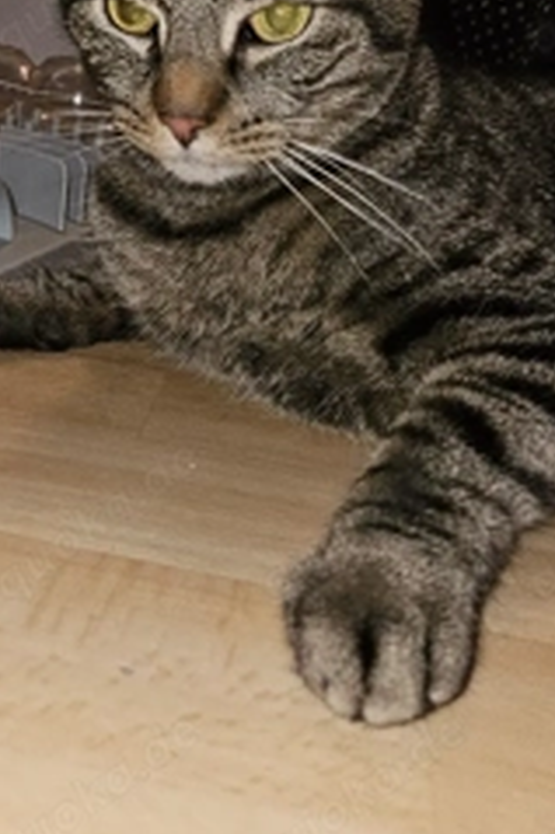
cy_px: 286
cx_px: 171
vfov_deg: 47.8
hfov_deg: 33.0
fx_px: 926
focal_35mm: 40
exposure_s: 1/24
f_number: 1.8
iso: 80
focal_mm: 5.4
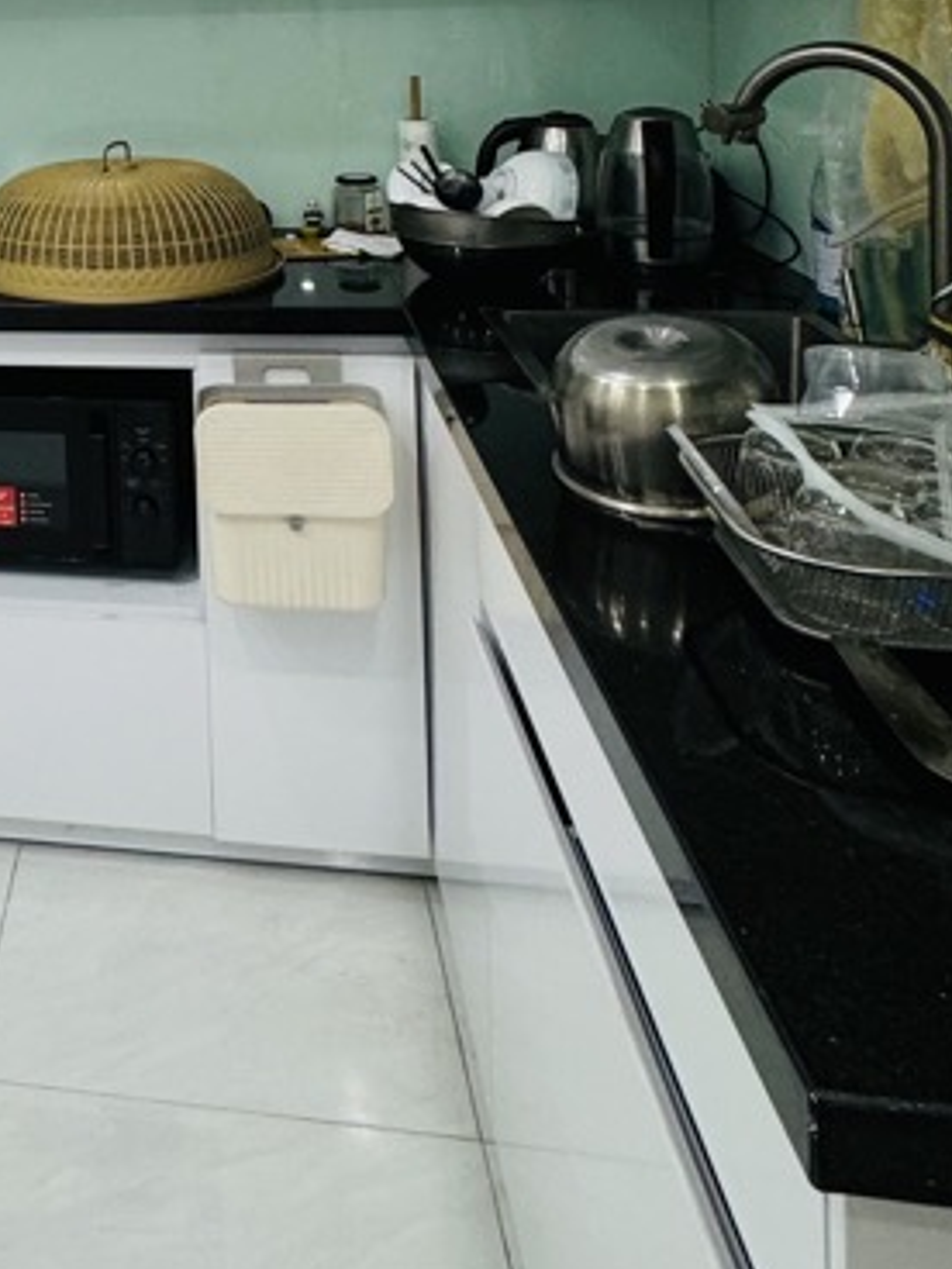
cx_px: -76
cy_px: 21
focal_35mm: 39
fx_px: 1430
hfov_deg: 32.7
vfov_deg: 42.0
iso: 160
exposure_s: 1/100
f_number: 2.2
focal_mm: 2.22
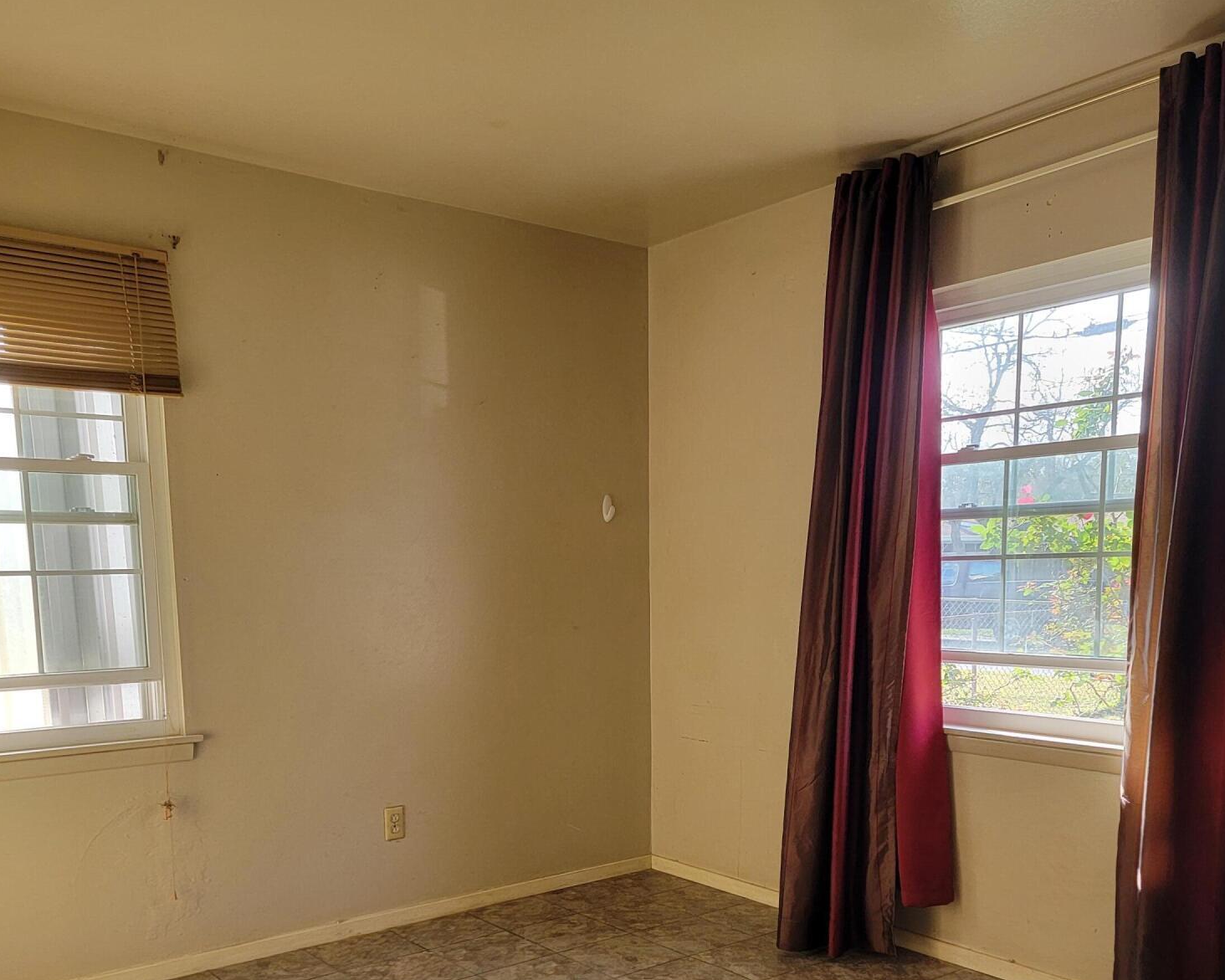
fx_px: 1160
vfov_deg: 44.5
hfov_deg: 55.7
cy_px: 713
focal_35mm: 32
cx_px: 623
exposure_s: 1/120
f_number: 1.8
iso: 160
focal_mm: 6.7
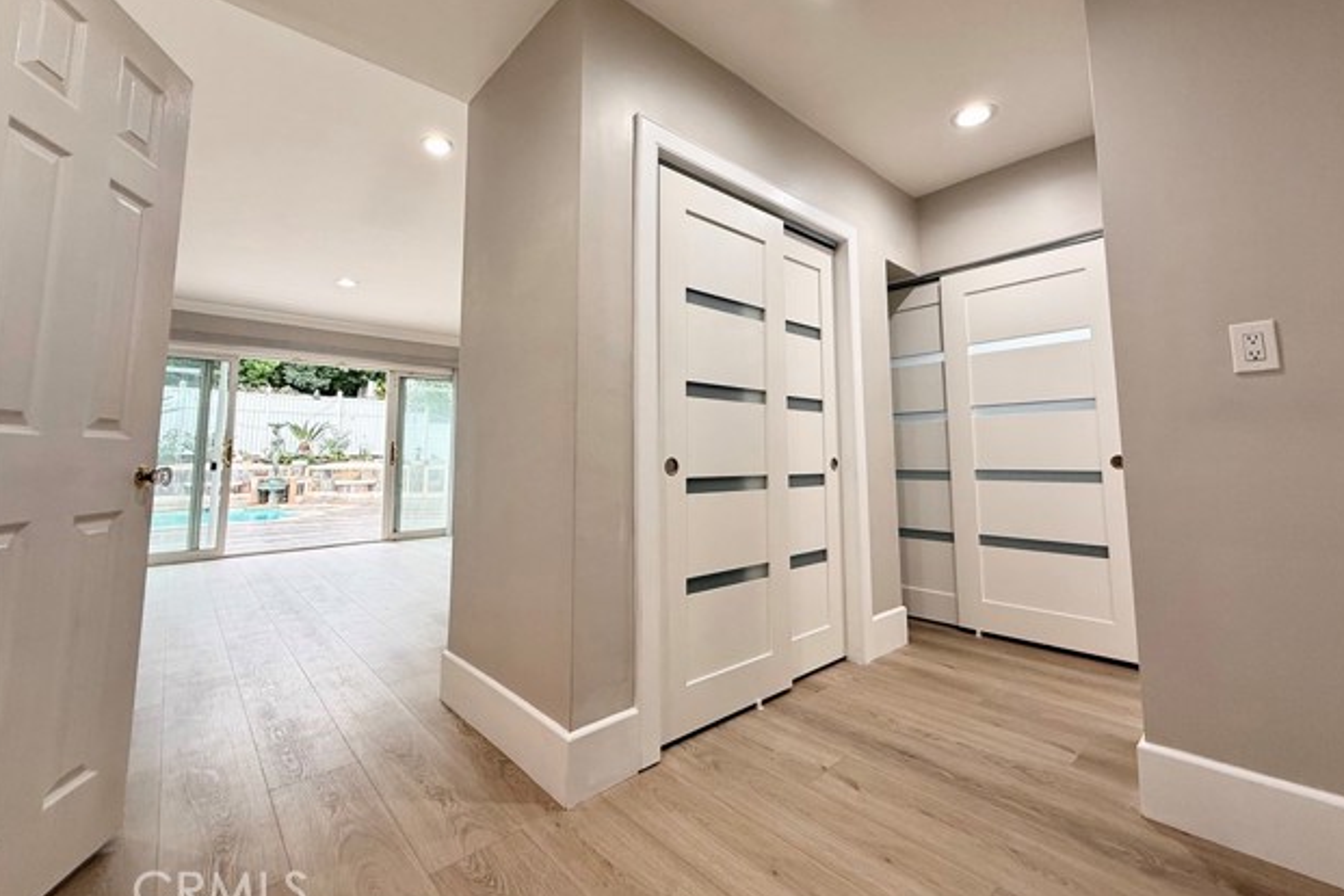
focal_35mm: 15
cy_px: 403
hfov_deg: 100.4
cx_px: 680
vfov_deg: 77.1
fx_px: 560
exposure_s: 1/120
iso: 100
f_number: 2.2
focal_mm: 2.22
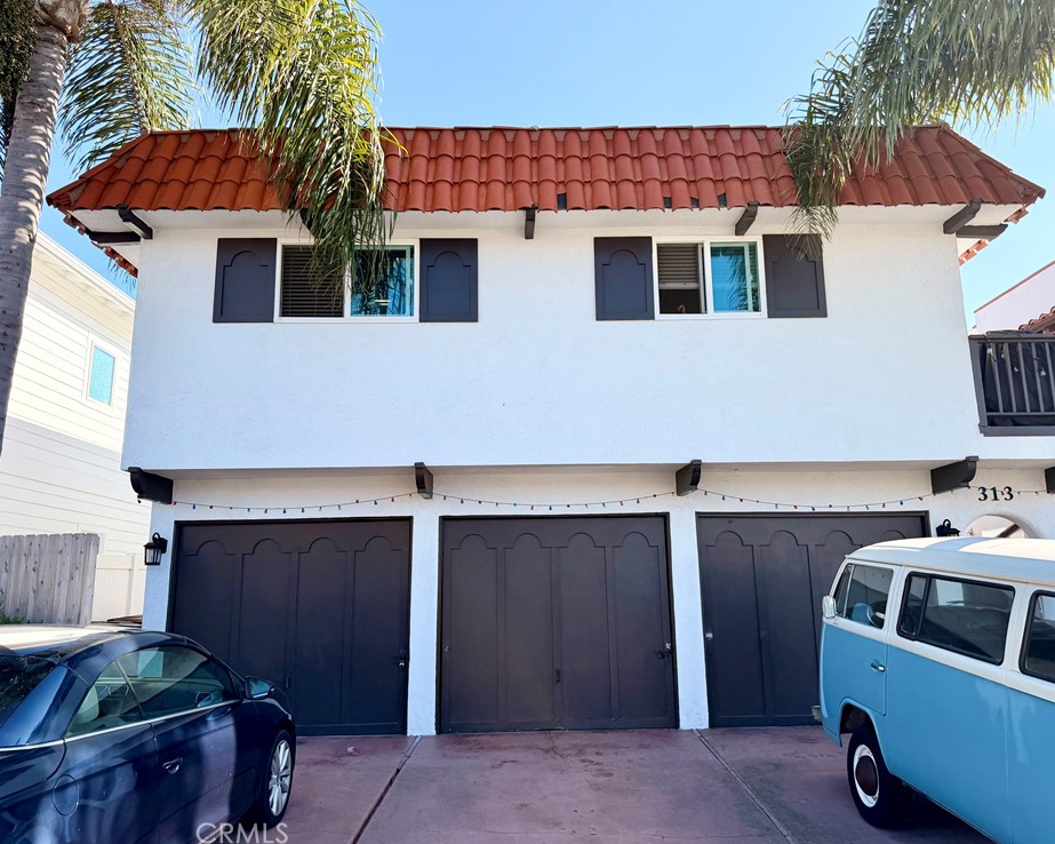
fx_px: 812
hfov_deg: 66.0
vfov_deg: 54.9
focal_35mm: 26
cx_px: 544
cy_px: 411
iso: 125
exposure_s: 1/3279
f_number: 1.78
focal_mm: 6.76
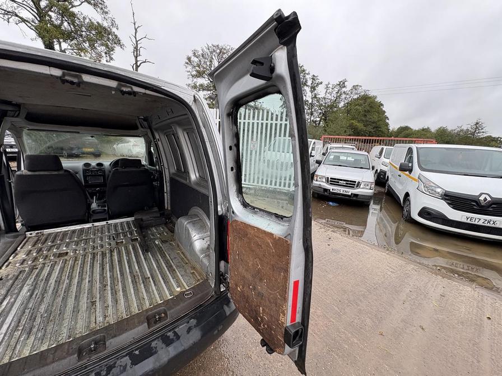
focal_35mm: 14
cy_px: 188
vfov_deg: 85.7
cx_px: 251
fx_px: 203
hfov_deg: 102.1
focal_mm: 2.22
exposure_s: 1/129
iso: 40
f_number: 2.2
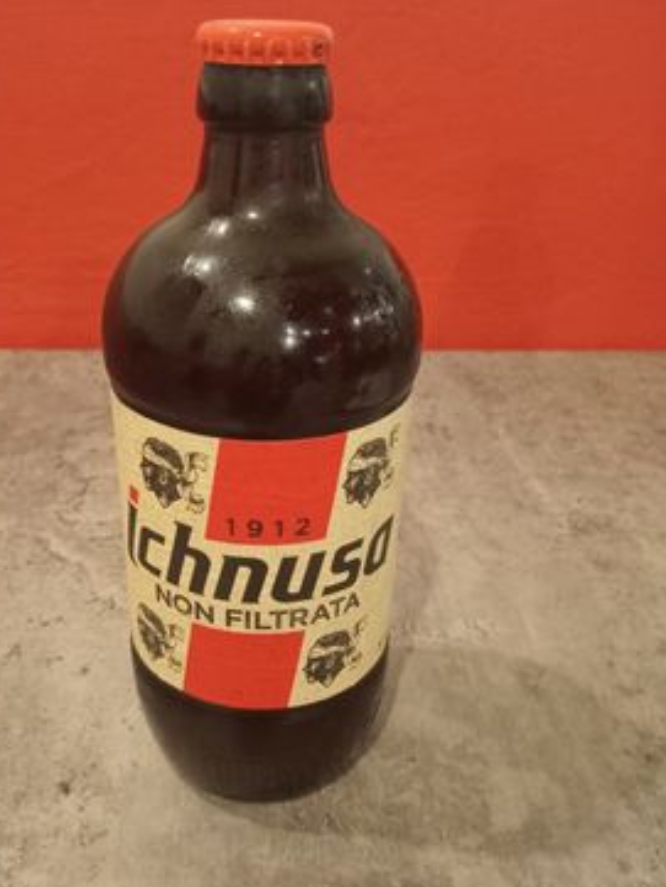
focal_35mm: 33
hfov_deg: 42.8
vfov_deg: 55.3
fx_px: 846
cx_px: 283
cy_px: 463
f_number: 1.8
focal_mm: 4.04
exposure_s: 1/25
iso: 3512
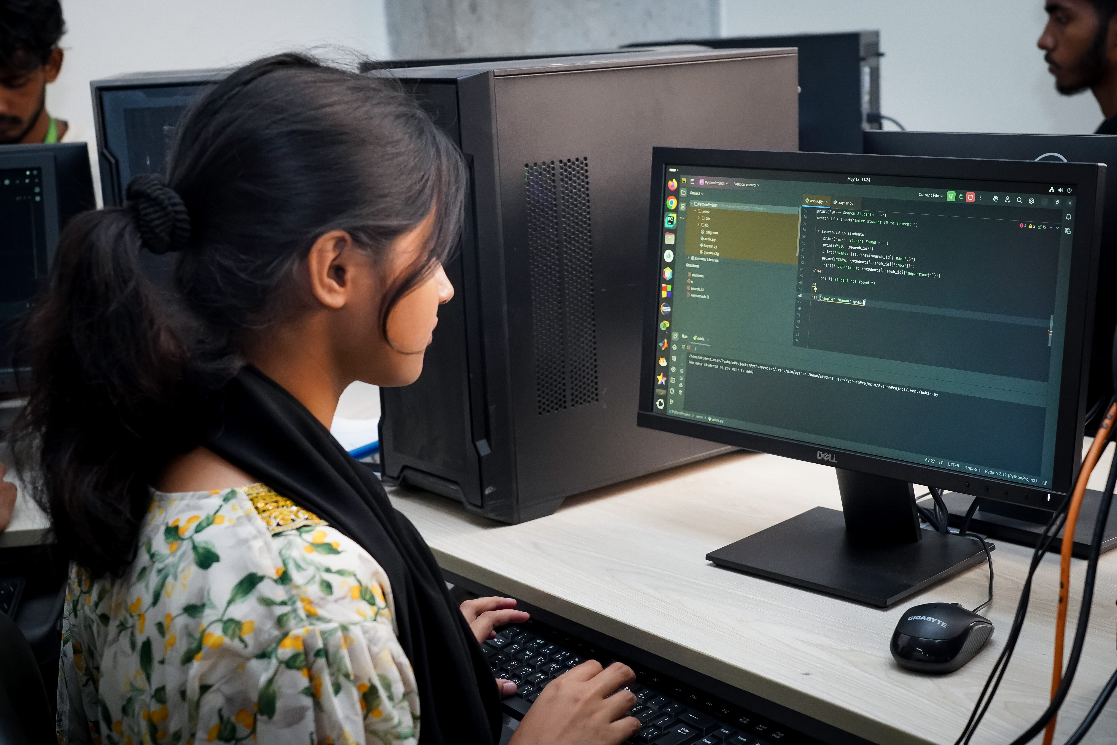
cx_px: 558
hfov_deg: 38.9
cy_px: 372
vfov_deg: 26.5
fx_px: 1582
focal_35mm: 51
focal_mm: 51
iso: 4000
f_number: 6.3
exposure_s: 1/100
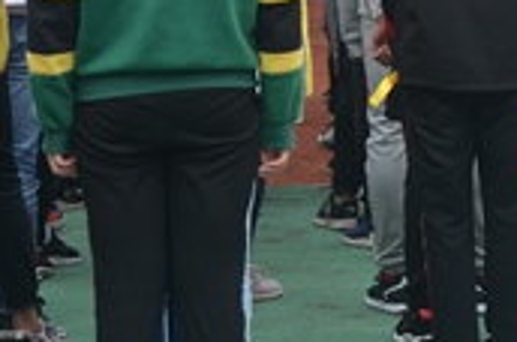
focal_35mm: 271
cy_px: -130
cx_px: 337
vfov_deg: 5.0
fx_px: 3885
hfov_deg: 7.6
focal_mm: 62
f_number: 8
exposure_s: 1/125
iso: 280
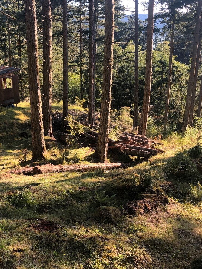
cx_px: 41
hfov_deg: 31.4
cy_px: 152
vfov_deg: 42.0
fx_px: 350
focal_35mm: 45
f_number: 1.8
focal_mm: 3.99
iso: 20
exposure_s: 1/284
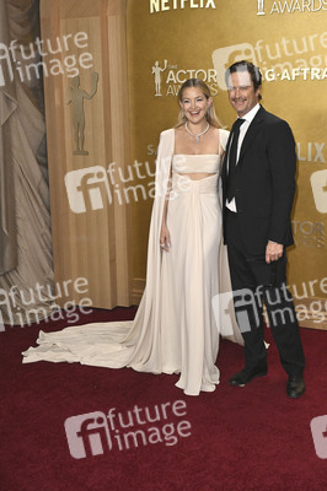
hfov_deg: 35.0
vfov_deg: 50.7
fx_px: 519
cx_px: 164
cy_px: 246
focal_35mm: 38
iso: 2500
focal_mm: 38
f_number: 6.3
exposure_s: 1/320
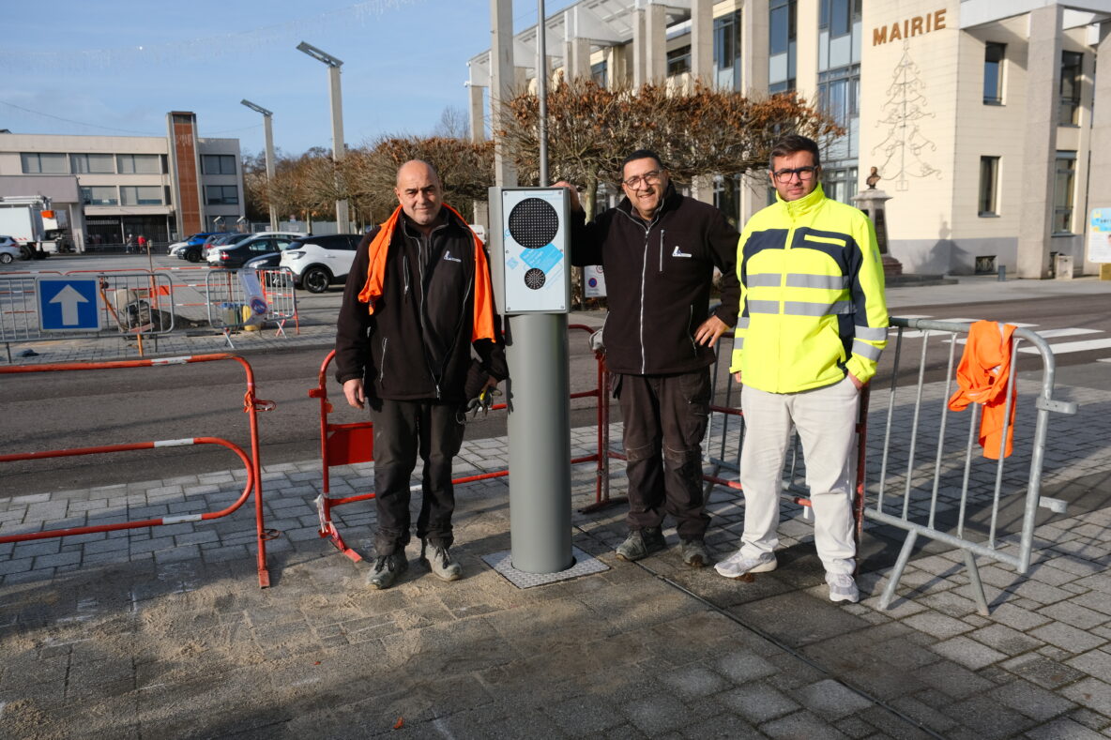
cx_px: 556
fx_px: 833
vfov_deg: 47.9
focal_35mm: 27
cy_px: 370
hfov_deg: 67.4
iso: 320
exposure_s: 1/800
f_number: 5.6
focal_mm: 18
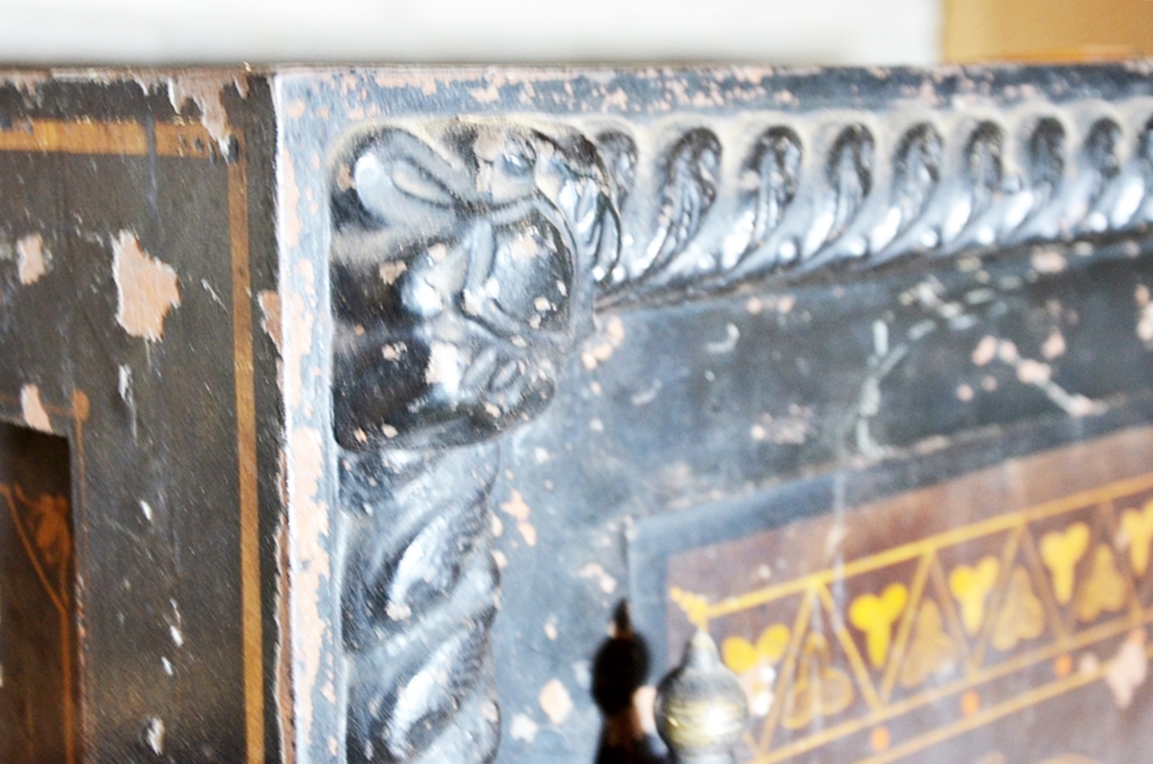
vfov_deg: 22.5
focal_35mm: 60
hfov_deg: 33.5
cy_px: 382
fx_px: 1917
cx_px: 576
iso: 1600
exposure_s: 1/1.6
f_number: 4.5
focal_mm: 40
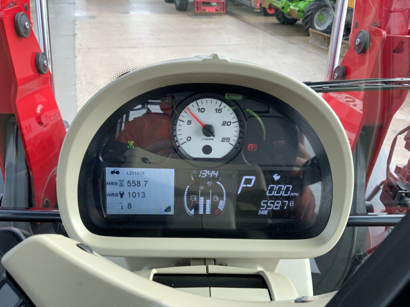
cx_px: 205
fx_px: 343
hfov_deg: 61.7
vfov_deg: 48.2
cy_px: 154
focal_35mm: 29
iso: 16
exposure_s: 1/129
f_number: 1.8
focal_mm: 3
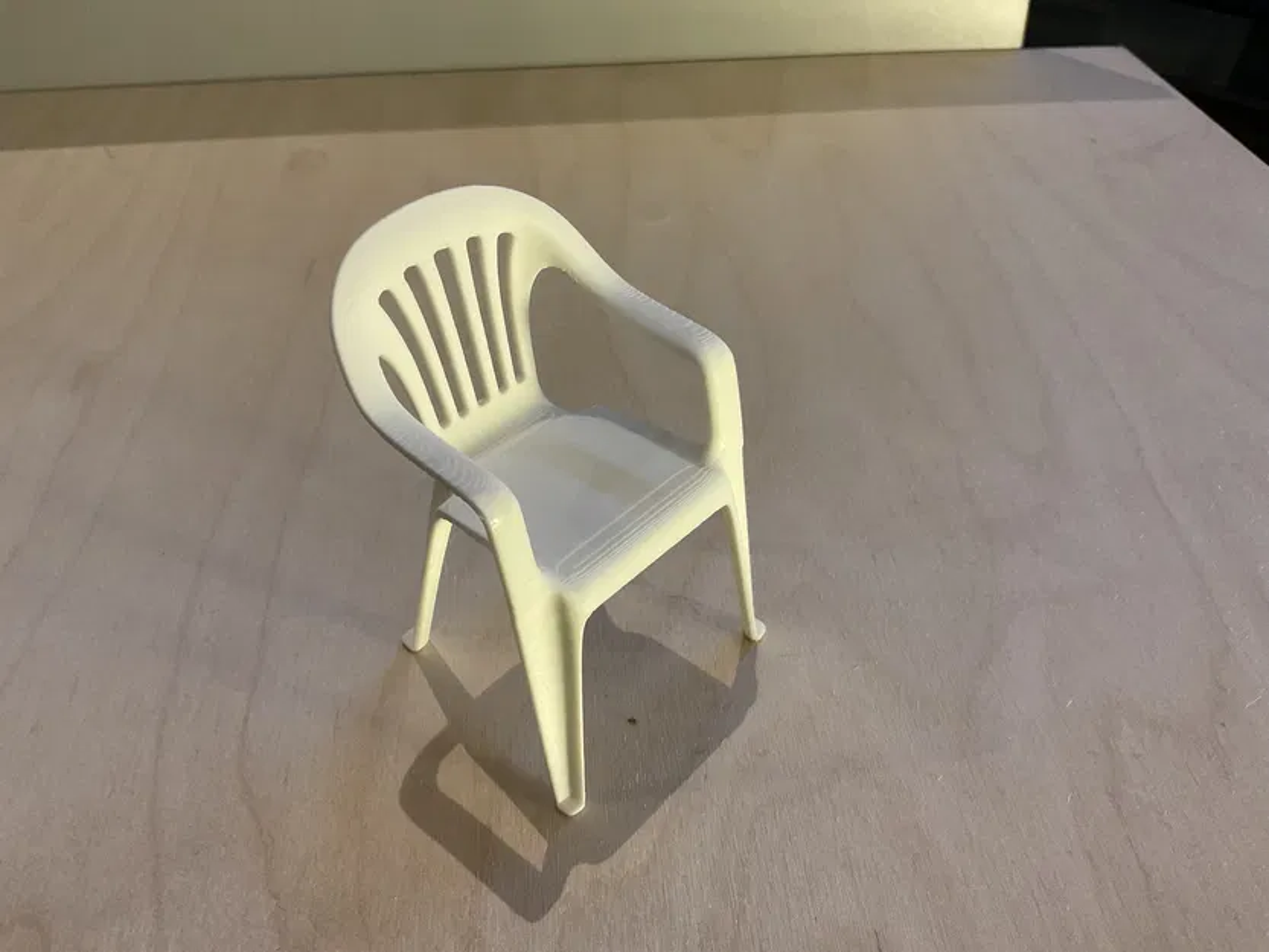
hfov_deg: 61.7
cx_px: 634
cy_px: 476
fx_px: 1063
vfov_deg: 48.2
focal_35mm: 29
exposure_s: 1/50
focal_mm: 3
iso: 80
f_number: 1.8
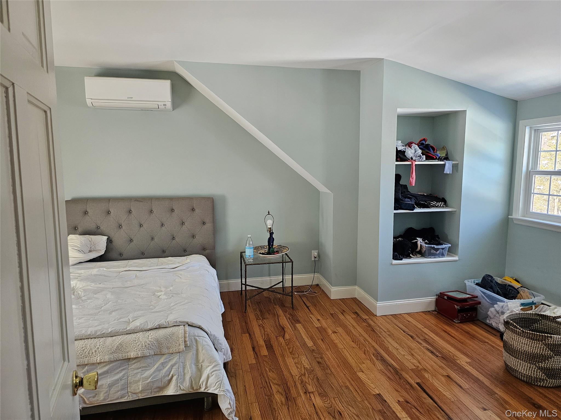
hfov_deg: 73.9
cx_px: 280
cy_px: 210
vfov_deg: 58.9
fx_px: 373
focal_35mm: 23
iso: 320
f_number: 1.7
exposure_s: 1/170
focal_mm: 6.3
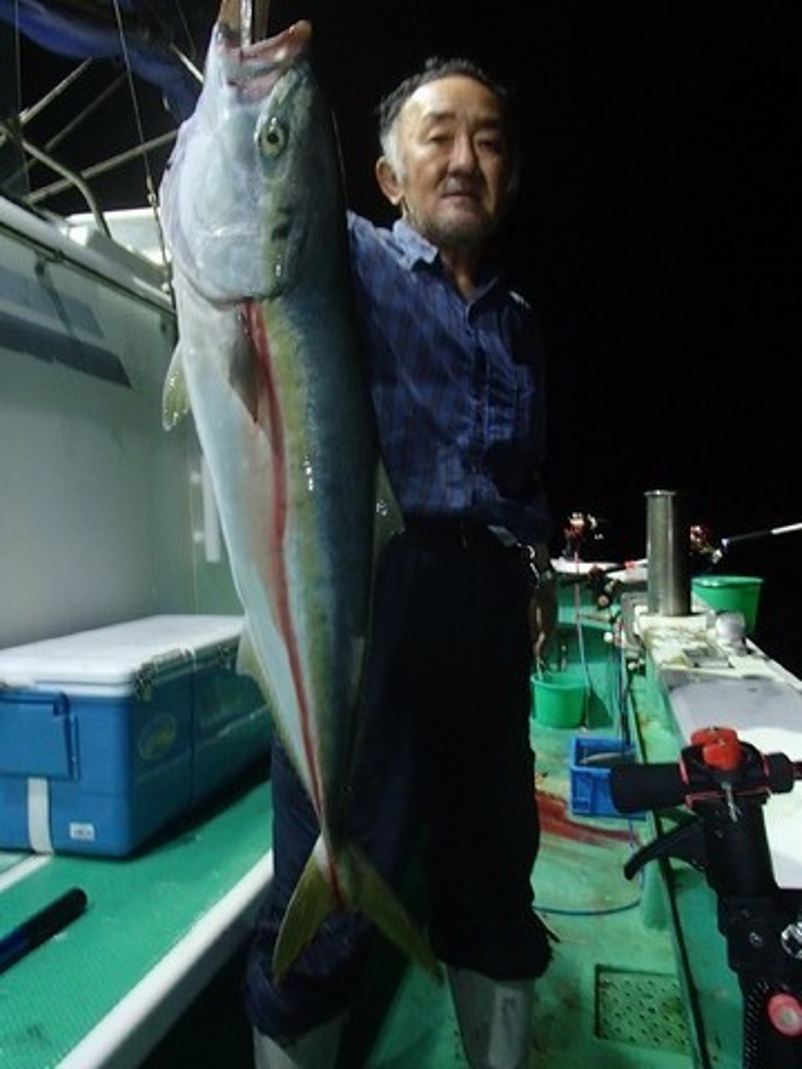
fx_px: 865
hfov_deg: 49.7
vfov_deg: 63.4
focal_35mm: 28
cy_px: 534
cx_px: 401
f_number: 3.9
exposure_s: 1/30
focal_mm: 5
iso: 400
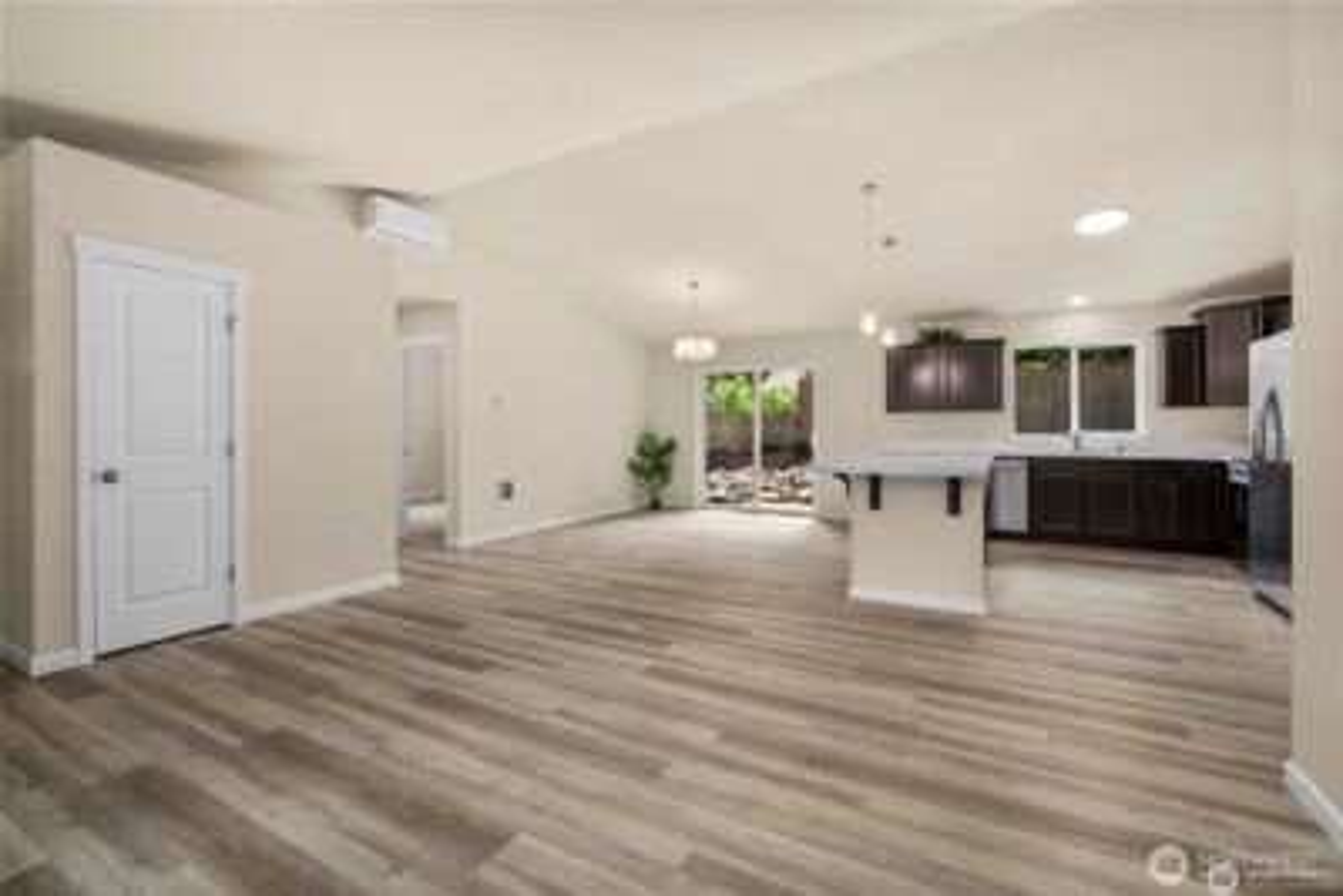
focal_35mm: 15
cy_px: 448
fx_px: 560
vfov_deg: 77.4
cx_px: 672
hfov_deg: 100.4
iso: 125
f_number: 7.1
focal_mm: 15
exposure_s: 1/60
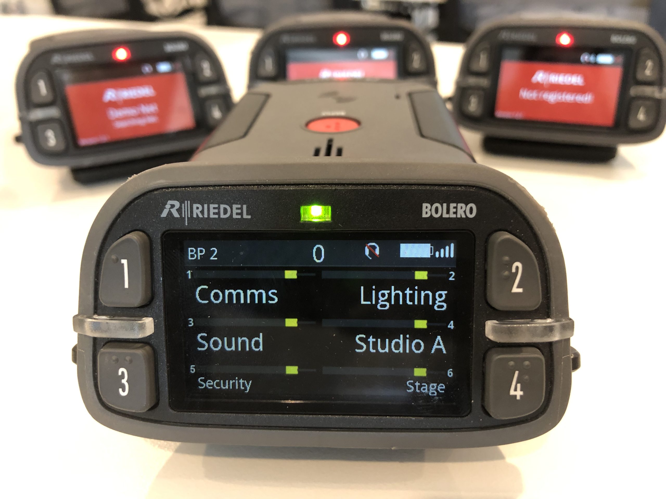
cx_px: 333
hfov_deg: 63.4
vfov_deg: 49.7
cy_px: 250
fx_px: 539
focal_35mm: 28
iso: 100
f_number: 1.8
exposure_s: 1/13
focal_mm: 4
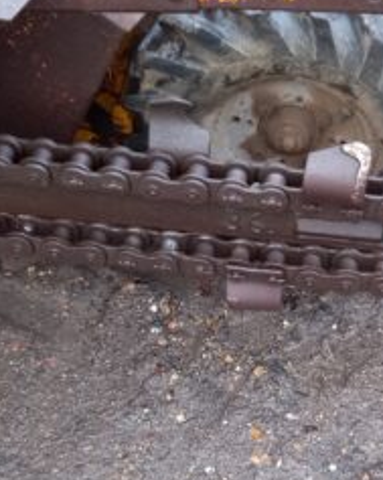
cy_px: 310
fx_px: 937
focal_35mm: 66
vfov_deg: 28.6
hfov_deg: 22.9
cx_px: 284
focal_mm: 4.6
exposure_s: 1/30
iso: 200
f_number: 2
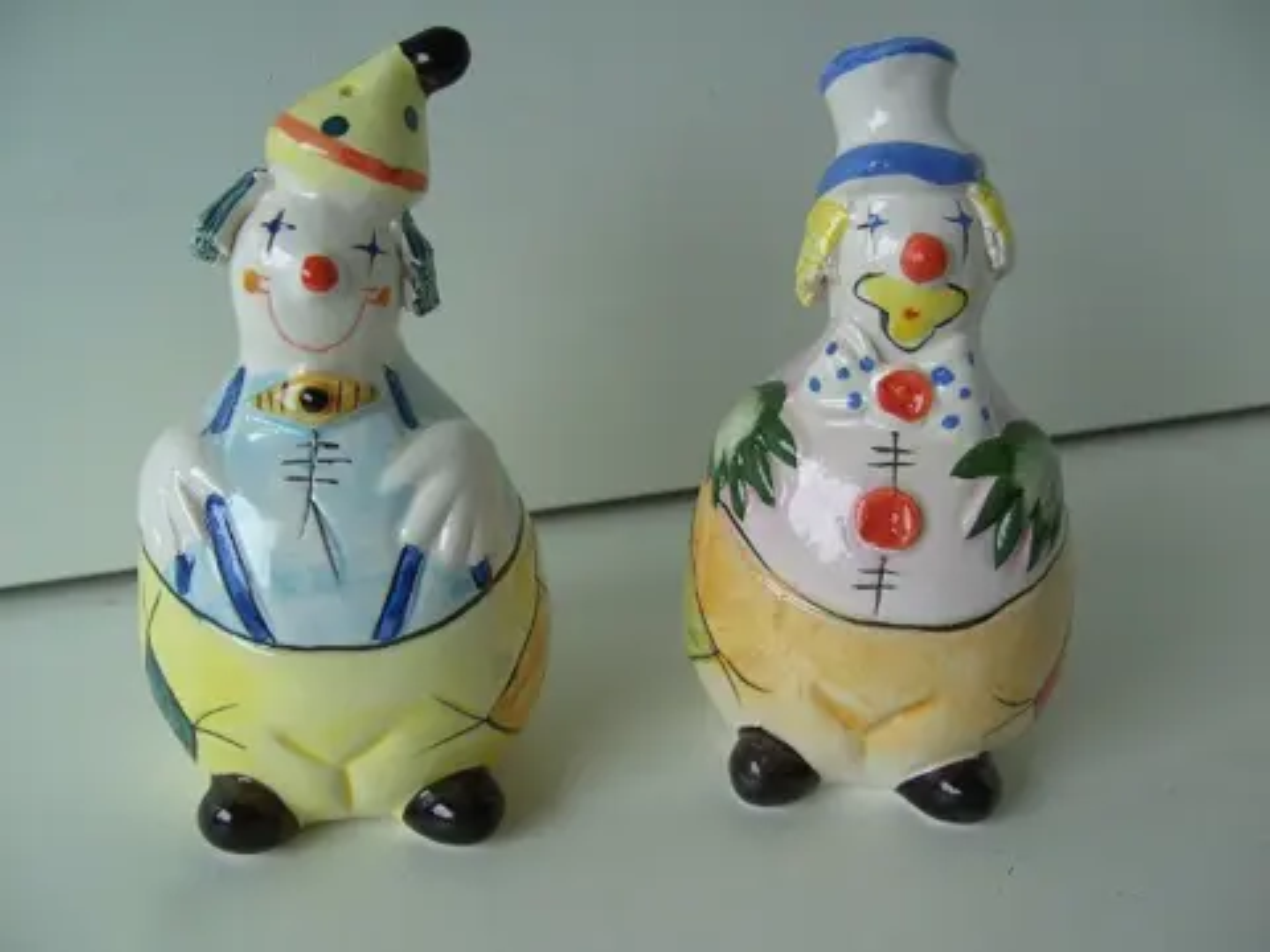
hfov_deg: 50.1
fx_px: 1357
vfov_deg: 38.7
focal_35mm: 37
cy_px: 476
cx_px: 635
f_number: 3.5
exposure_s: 1/87
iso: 64
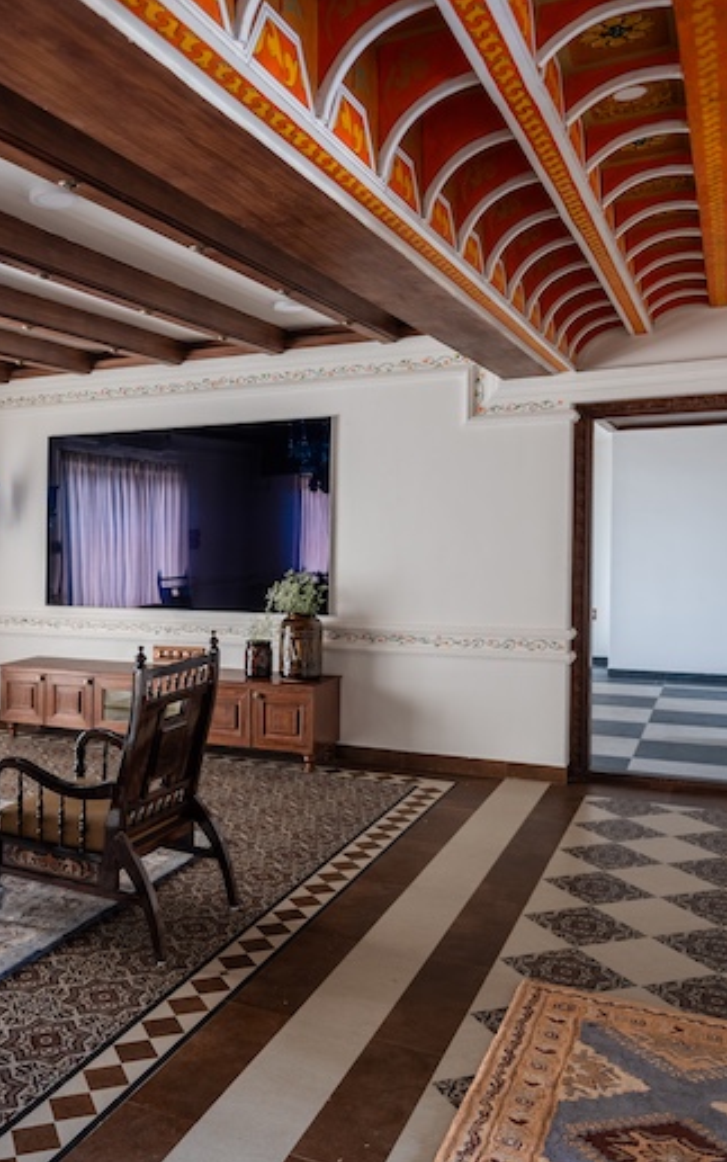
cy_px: 593
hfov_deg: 40.4
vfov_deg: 62.9
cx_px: 162
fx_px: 950
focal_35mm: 30
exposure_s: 1/50
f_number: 2.8
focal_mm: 19
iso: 250
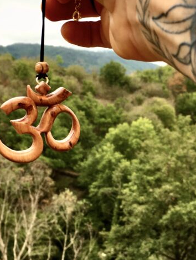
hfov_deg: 23.3
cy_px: 145
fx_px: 475
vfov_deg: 30.7
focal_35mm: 63
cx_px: 110
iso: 40
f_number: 2.2
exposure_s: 1/100
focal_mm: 4.15
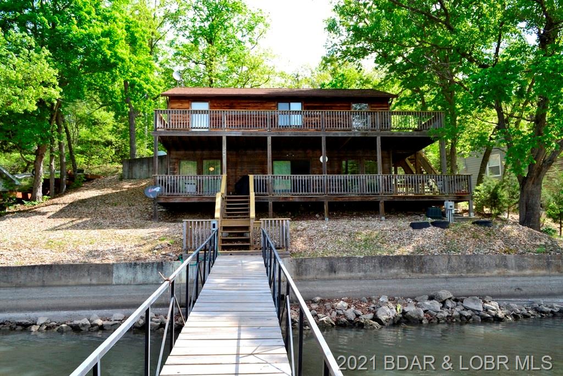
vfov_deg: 47.9
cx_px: 282
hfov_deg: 67.4
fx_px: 422
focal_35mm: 27
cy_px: 188
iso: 400
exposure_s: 1/200
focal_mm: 18
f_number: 10
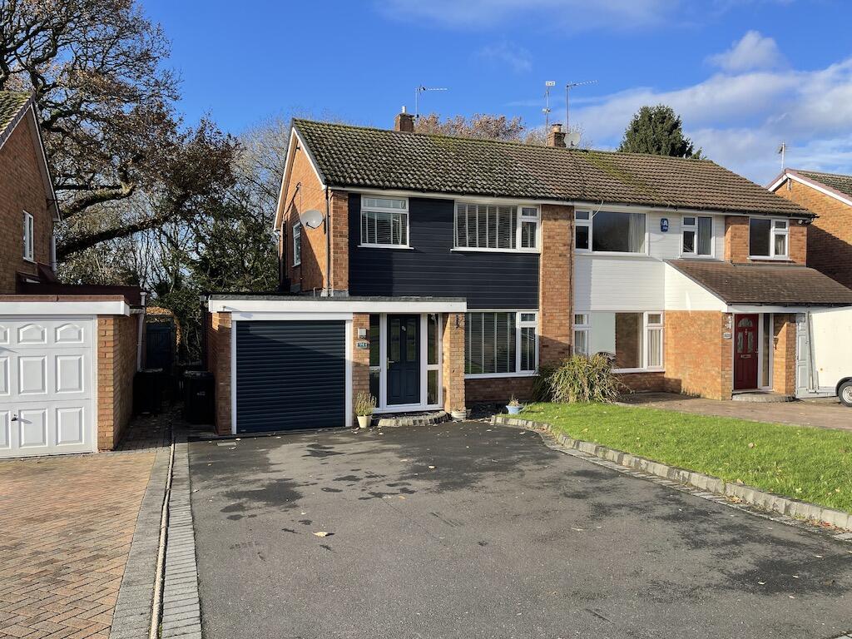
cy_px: 320
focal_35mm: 26
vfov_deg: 53.1
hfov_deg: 67.3
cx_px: 426
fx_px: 640
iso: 32
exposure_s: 1/1689
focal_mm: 5.1
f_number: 1.6
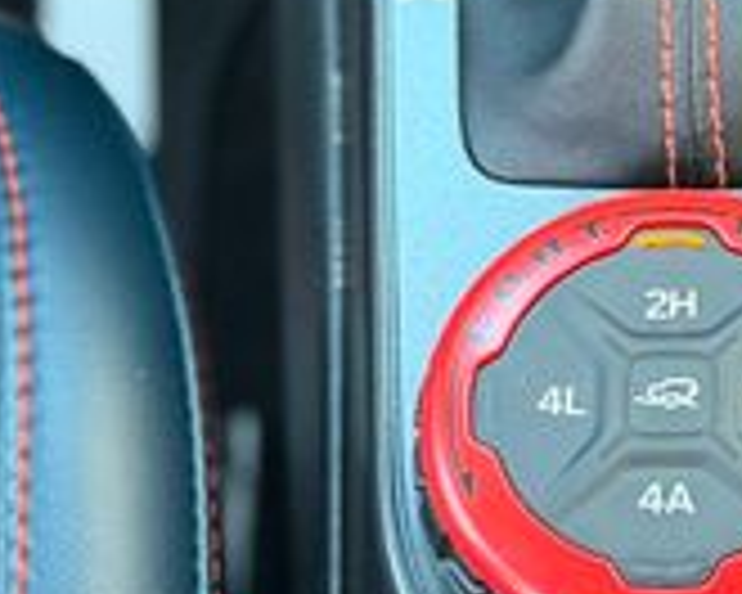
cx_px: 917
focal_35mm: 182
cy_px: 76
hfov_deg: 10.4
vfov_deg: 8.5
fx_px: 3997
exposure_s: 1/40
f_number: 1.78
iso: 400
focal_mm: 6.76
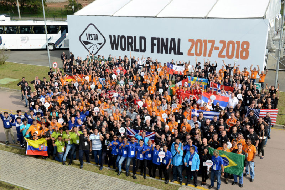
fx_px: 316
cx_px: 142
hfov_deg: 48.5
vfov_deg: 33.3
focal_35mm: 40
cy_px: 95
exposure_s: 1/180
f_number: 6.7
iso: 100
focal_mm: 40
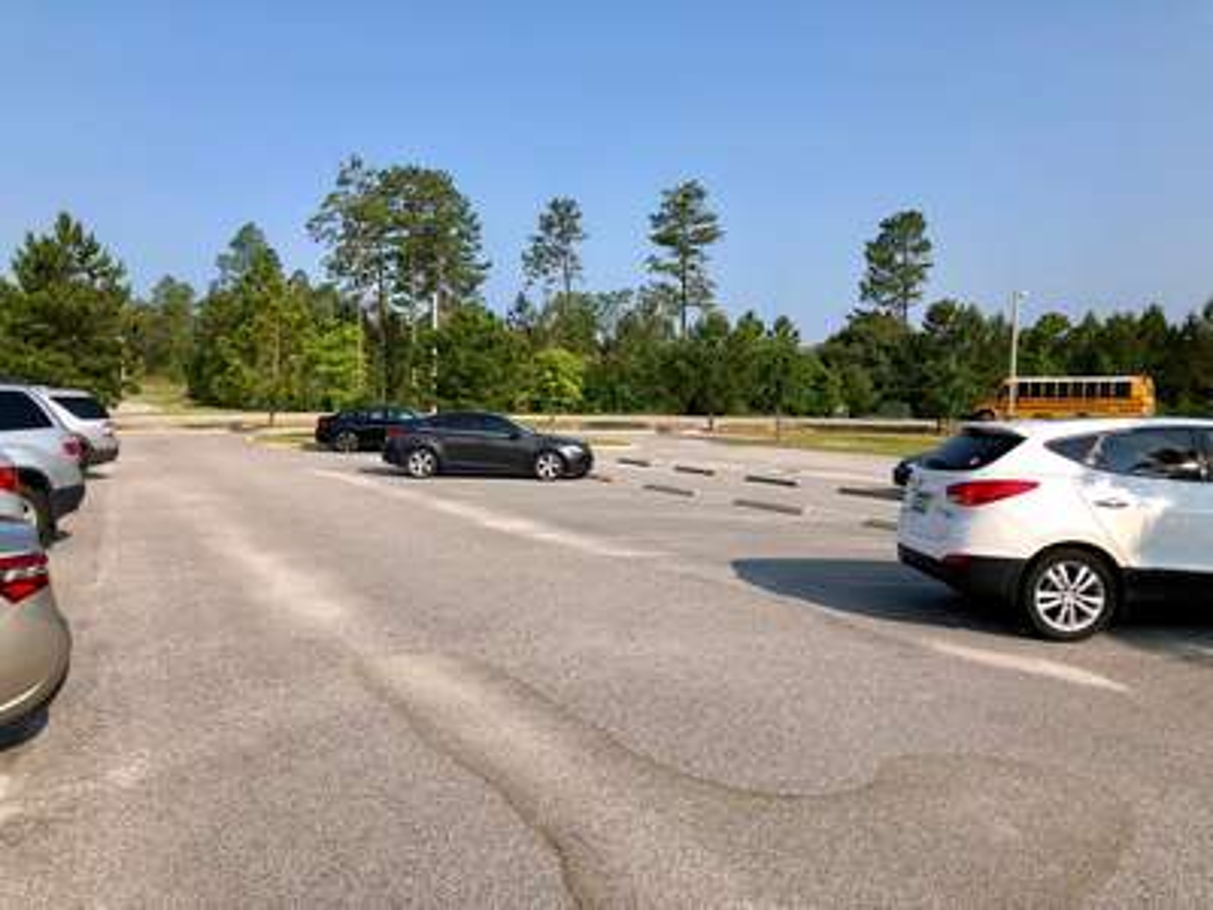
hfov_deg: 63.4
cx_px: 606
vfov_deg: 49.7
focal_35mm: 28
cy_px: 455
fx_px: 981
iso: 20
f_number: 1.8
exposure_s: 1/1715
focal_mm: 4
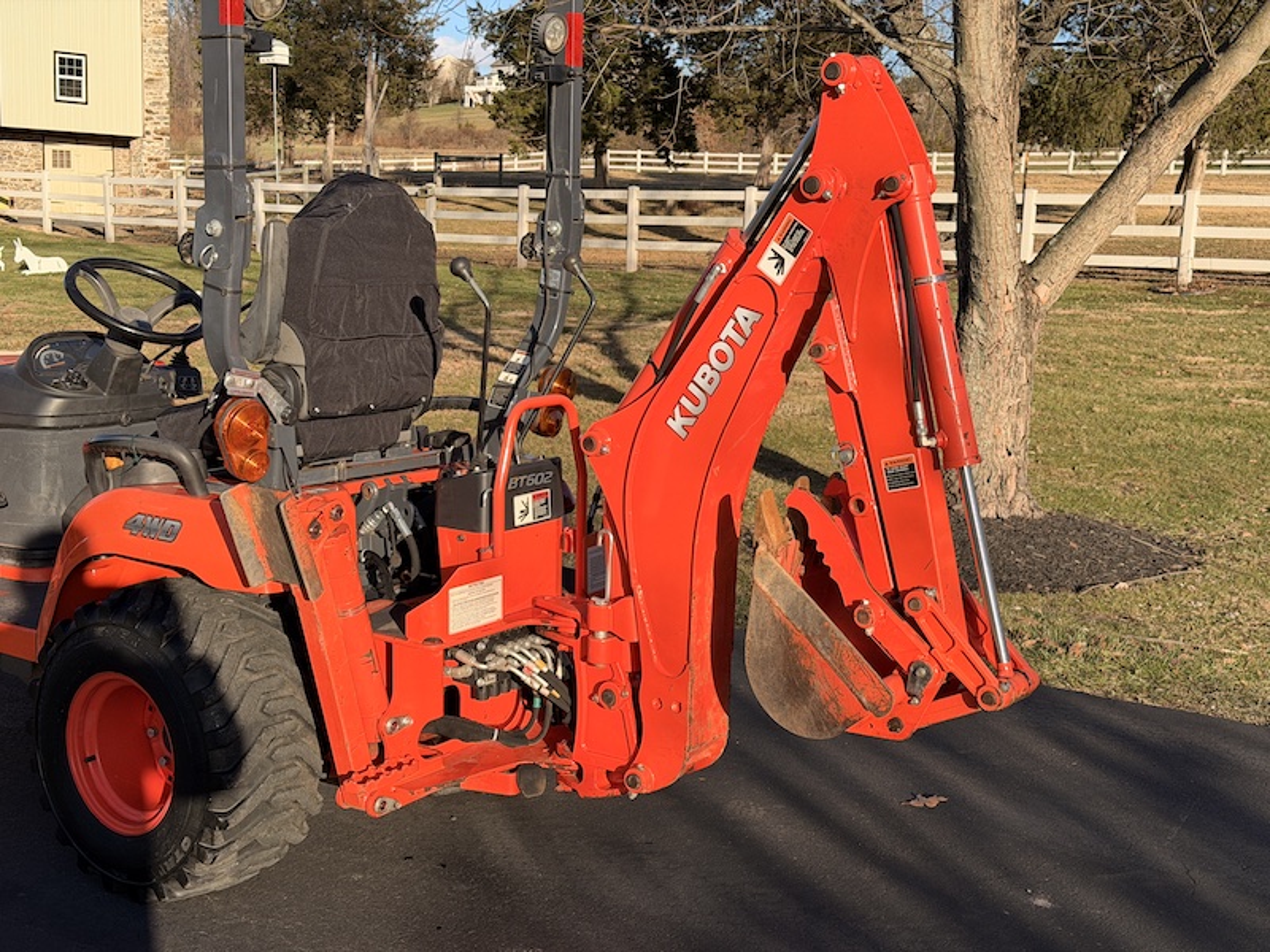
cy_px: 476
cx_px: 635
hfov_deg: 39.7
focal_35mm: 48
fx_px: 1761
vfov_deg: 30.3
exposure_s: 1/2667
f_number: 1.78
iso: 64
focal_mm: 6.76
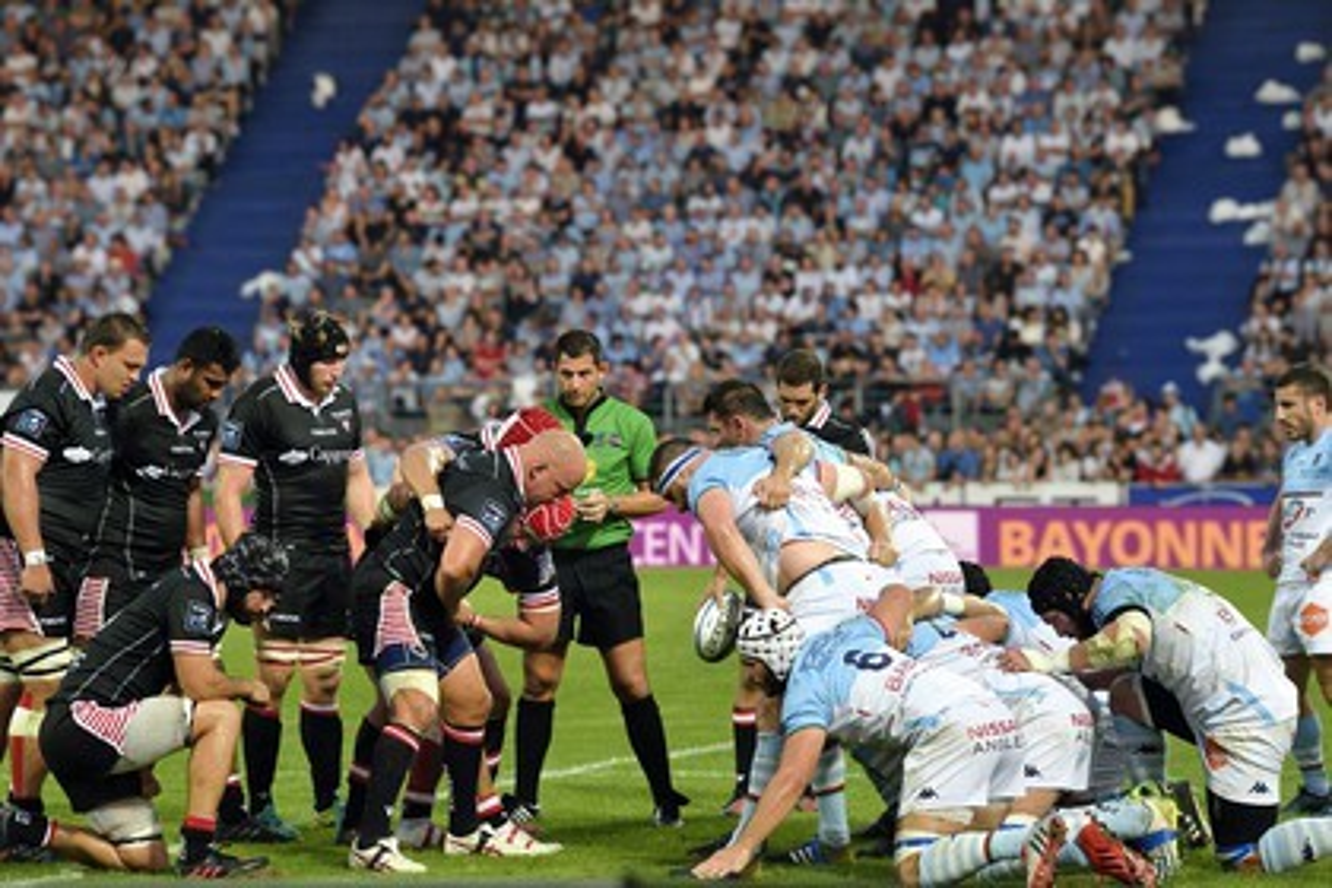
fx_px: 7399
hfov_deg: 10.3
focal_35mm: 200
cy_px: 444
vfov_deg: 6.9
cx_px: 666
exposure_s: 1/250
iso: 800
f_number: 5
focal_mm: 200
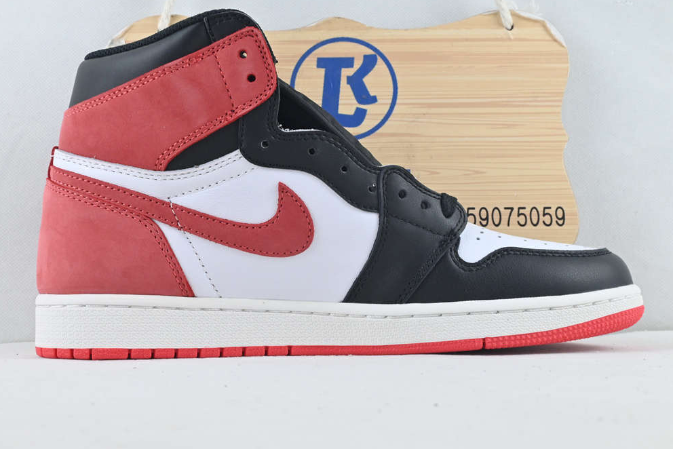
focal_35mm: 53
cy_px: 191
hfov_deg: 37.7
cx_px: 301
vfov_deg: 25.7
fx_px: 984
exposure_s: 1/100
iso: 1000
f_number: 10
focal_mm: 29
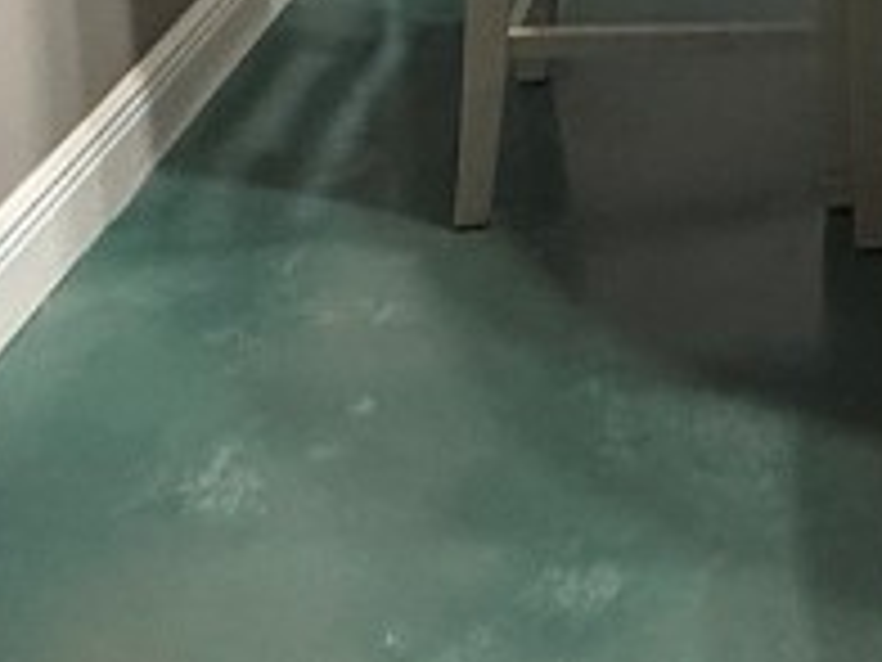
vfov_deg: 15.8
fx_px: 1860
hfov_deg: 23.4
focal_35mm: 73
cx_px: 1161
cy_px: -676
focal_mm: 2.22
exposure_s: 1/60
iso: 250
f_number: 2.2
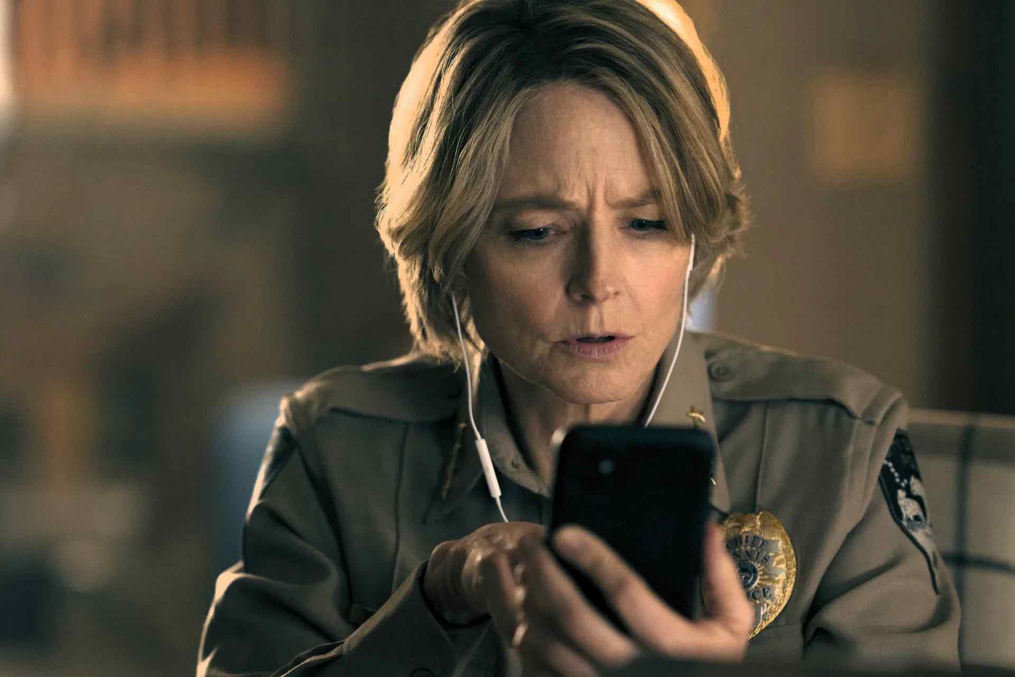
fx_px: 3580
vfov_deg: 10.8
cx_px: 508
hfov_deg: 16.1
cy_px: 338
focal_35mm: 127
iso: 1600
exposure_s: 1/125
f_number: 1.8
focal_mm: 85
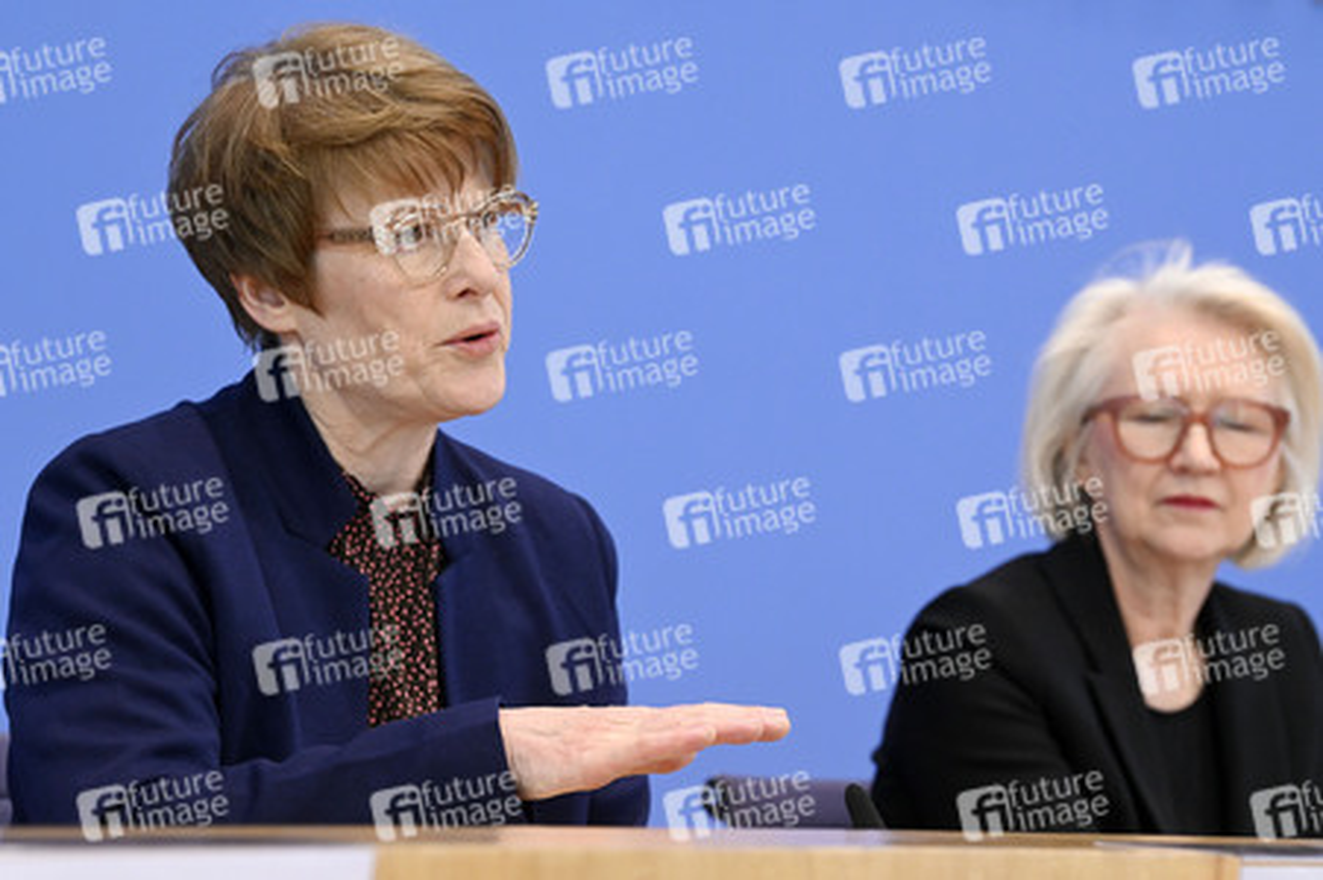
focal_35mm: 135
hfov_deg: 15.2
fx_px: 4957
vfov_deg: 10.1
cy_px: 440
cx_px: 662
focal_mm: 135
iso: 4000
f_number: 6.3
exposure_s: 1/500
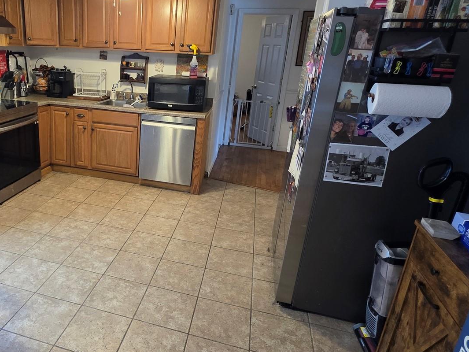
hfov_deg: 66.6
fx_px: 339
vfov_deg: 54.9
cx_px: 139
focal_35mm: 25
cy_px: 166
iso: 250
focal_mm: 2.2
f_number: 1.9
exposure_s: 1/60
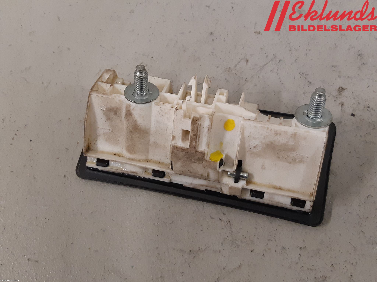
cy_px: 141
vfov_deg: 53.1
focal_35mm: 26
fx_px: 283
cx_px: 188
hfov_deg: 67.3
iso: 160
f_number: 1.7
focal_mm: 3.93
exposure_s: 1/50
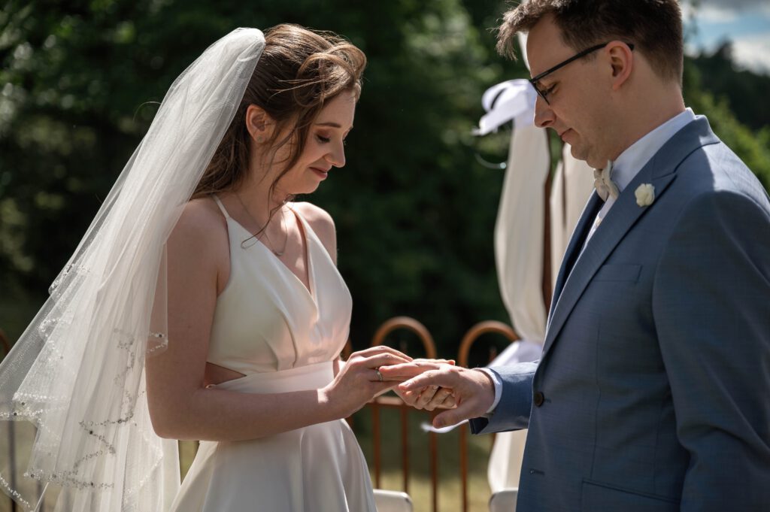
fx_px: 1496
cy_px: 256
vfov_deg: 19.4
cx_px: 385
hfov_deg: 28.9
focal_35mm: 70
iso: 200
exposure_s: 1/4000
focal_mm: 70
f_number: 2.8
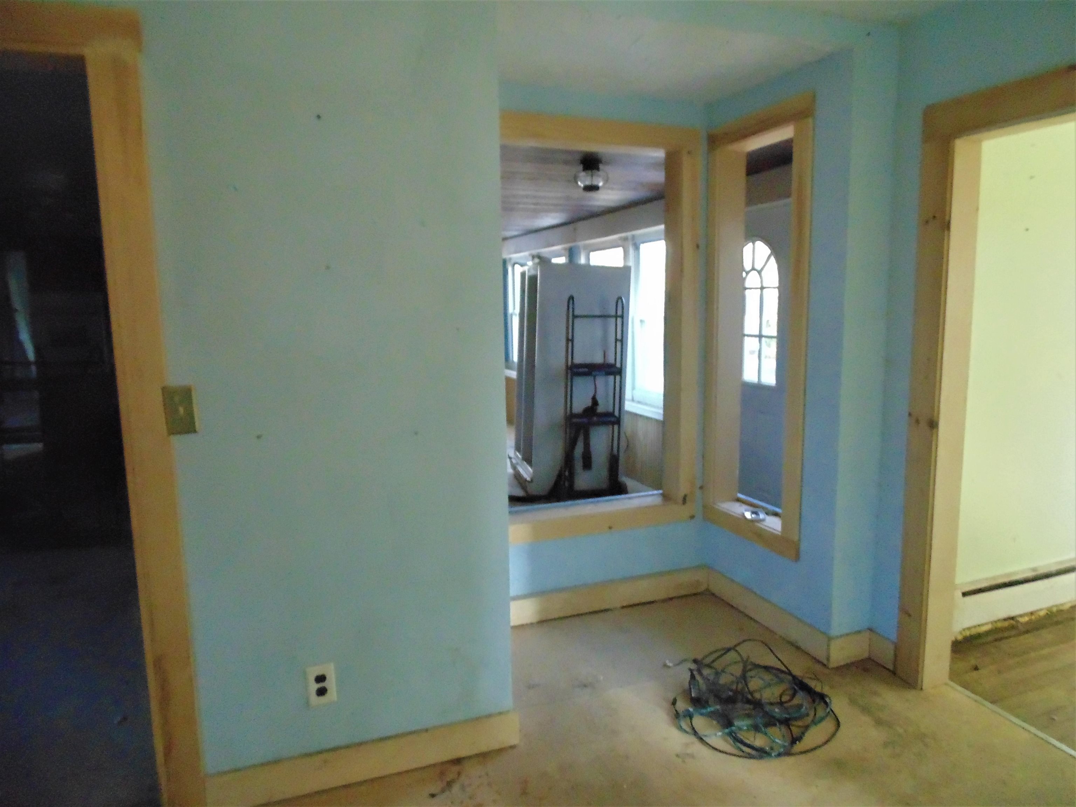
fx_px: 684
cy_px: 404
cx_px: 538
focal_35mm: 22
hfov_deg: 76.4
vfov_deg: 61.1
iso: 800
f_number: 3.1
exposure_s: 1/60
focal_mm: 4
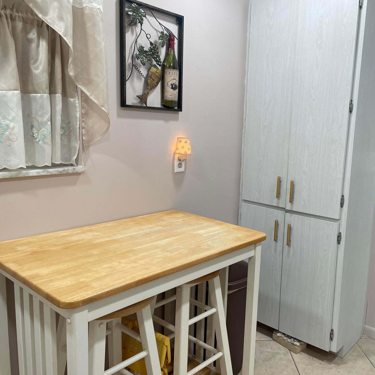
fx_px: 380
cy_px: 187
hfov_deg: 51.6
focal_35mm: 31
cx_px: 247
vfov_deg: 52.5
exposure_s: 1/120
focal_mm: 4.2
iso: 100
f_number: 1.6
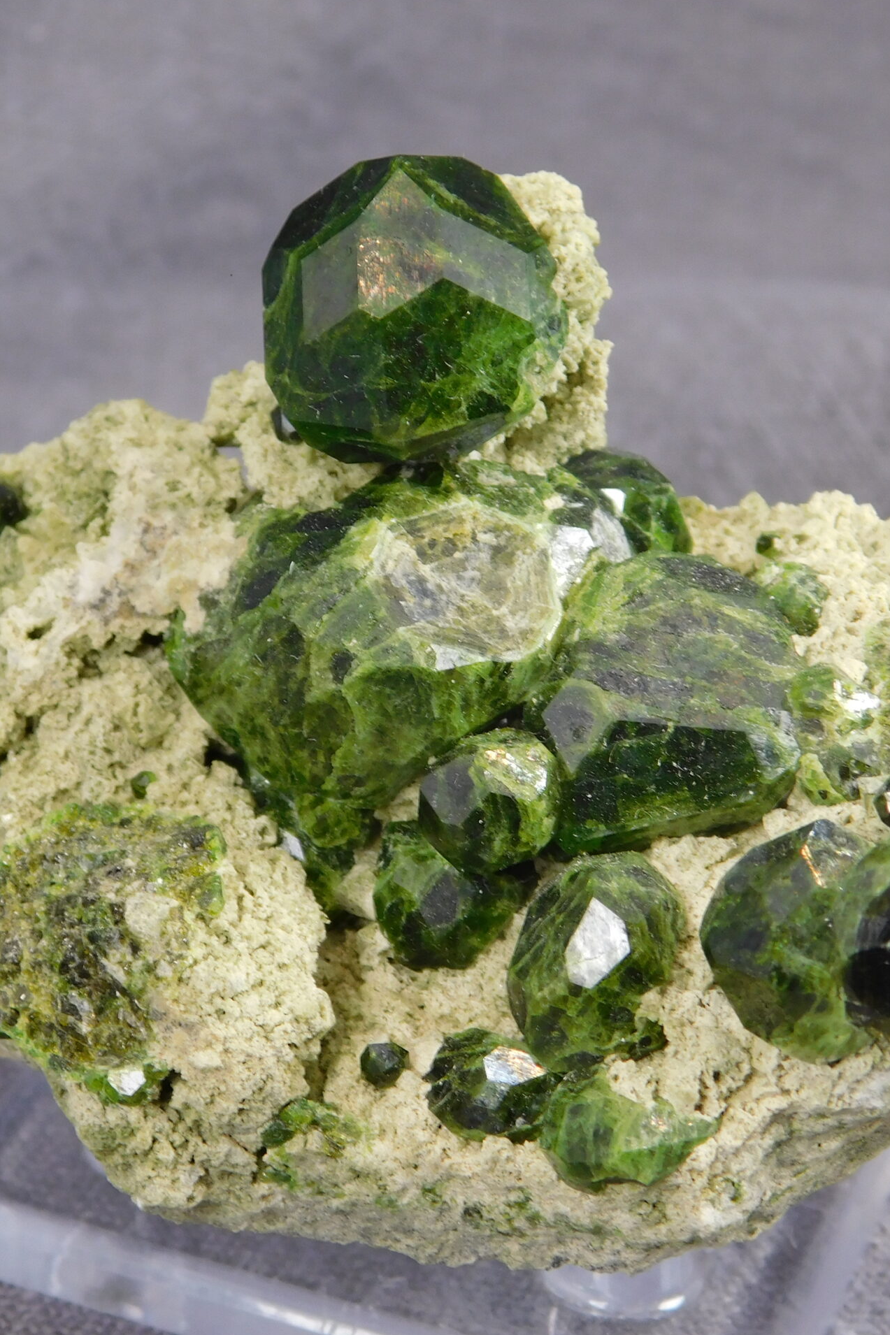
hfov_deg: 14.9
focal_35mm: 92
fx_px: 3412
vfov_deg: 22.1
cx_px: 458
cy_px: 668
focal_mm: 11.7
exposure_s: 1/80
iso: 125
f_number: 4.2
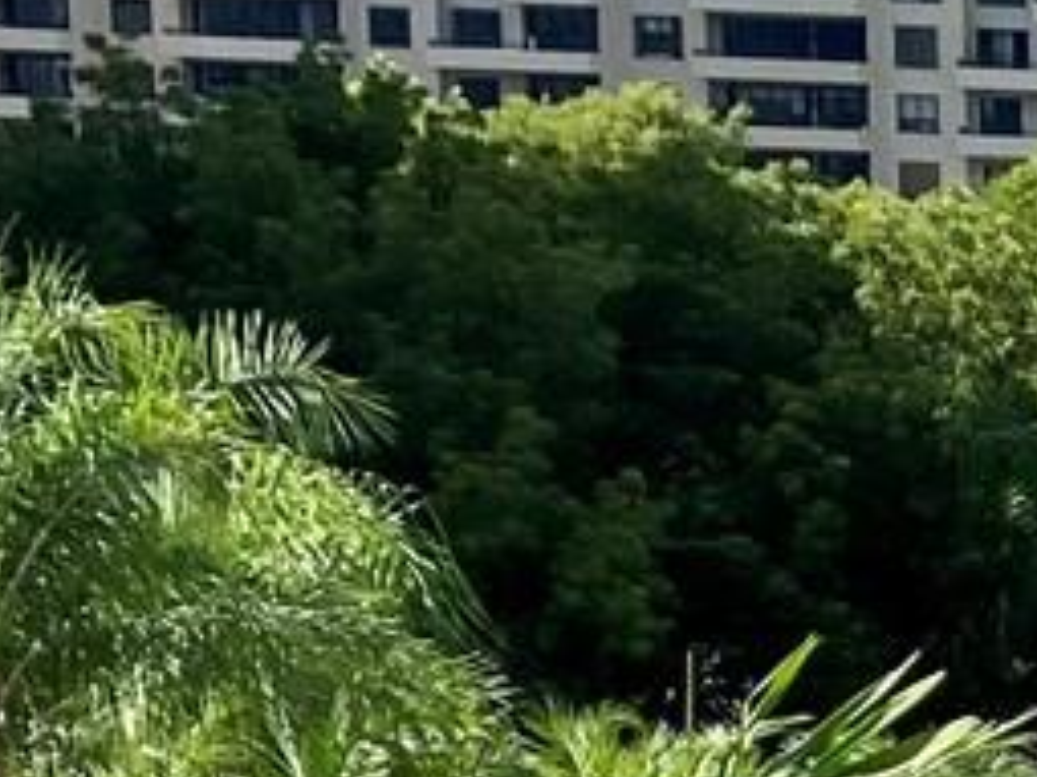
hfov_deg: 10.3
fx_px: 4881
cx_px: 2574
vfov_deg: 8.9
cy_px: 1188
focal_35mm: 163
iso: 32
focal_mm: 4.25
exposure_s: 1/1808
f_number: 1.8
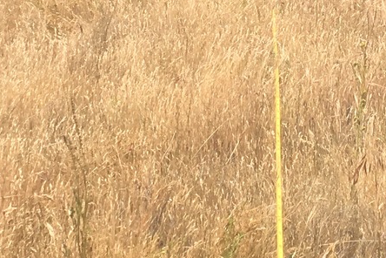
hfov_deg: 15.0
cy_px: -44
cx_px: 291
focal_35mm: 136
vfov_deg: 9.9
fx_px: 1458
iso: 25
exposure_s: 1/1261
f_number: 2.2
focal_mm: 4.15
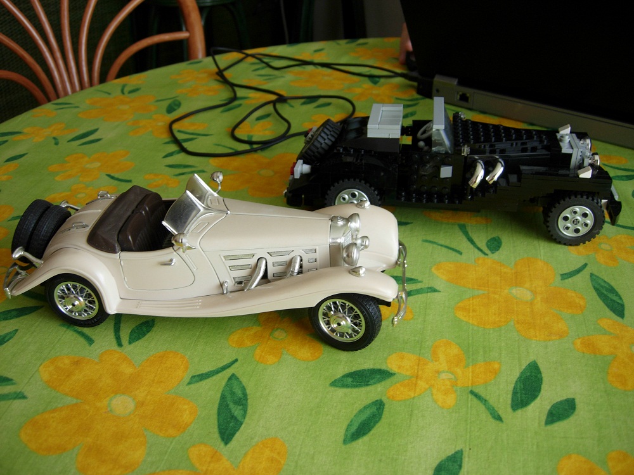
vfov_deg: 39.7
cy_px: 238
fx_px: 659
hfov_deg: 51.4
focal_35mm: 36
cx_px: 317
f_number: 2.7
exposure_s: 1/34.8
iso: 50
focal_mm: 7.5
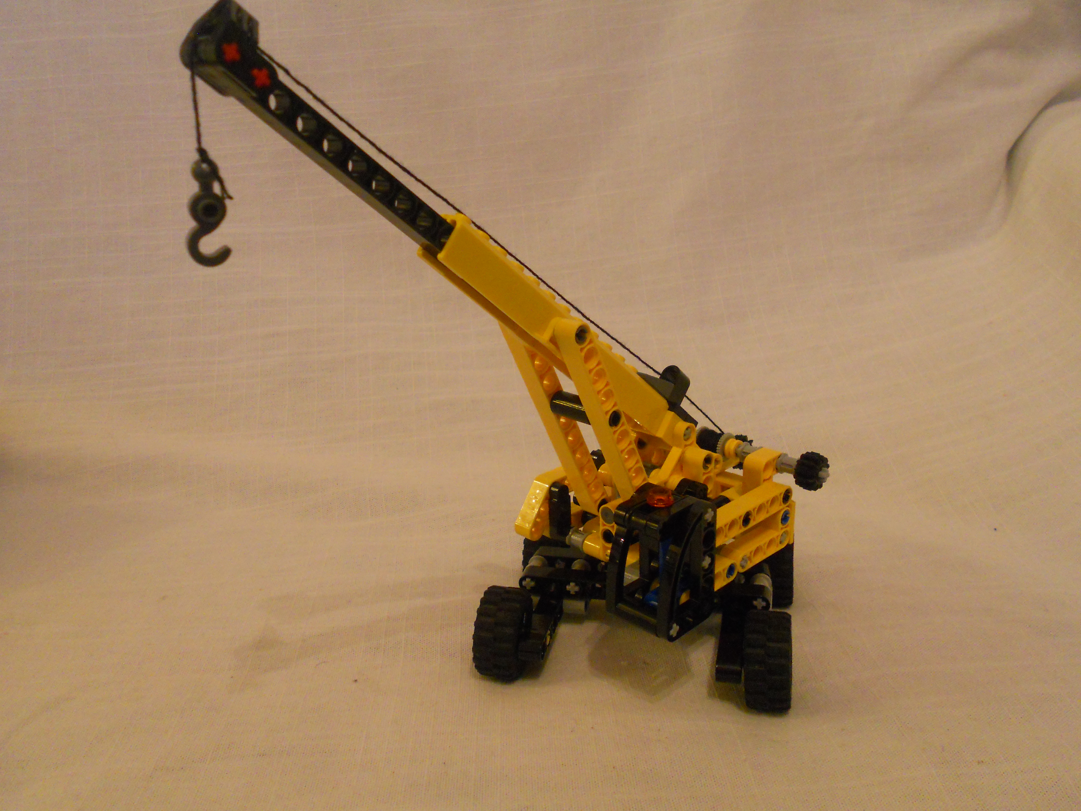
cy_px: 406
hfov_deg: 56.8
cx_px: 540
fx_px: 999
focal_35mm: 32
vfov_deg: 44.2
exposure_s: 1/5
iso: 400
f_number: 3.5
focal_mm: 5.8
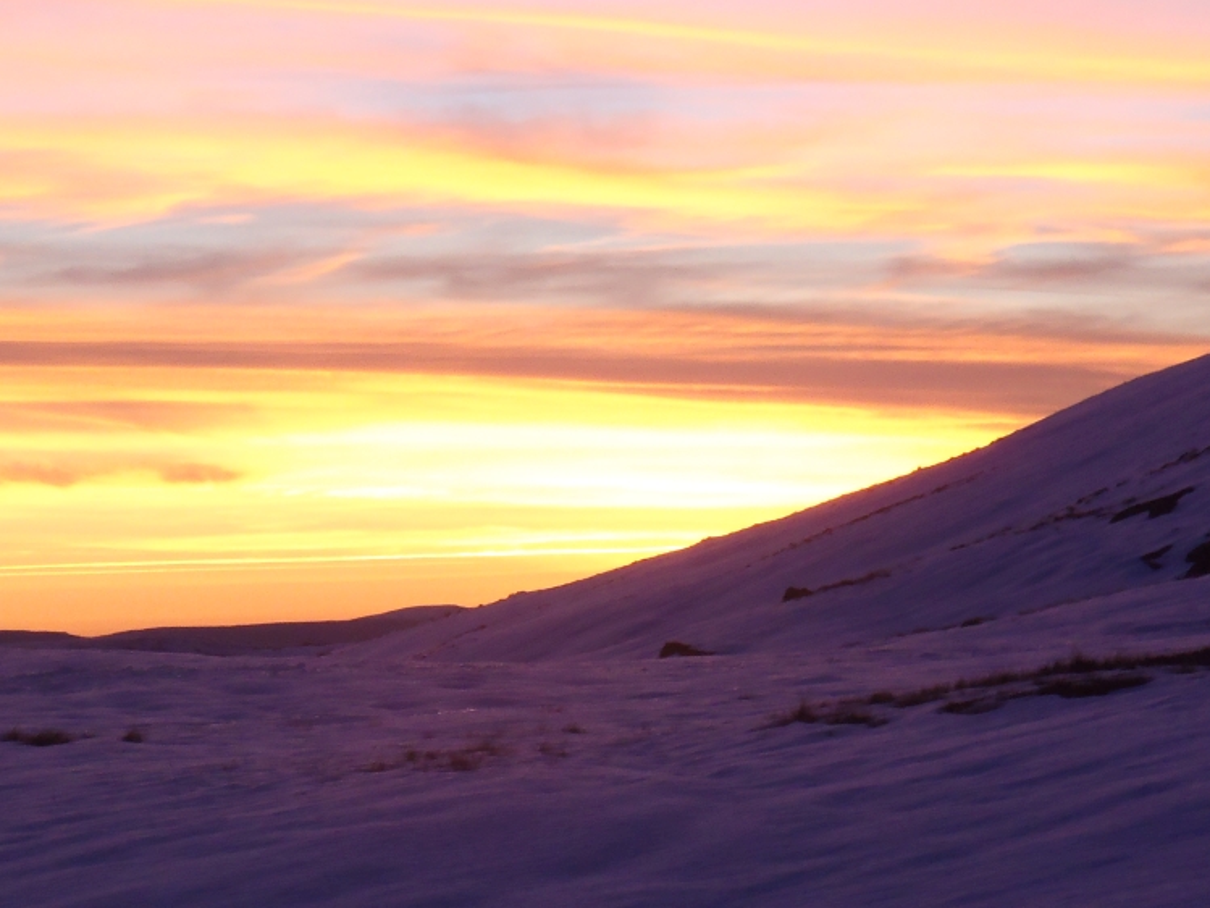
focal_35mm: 146
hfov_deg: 13.5
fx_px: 5104
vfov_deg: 10.2
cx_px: 523
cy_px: 601
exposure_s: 1/40
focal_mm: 18.2
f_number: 5.1
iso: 200
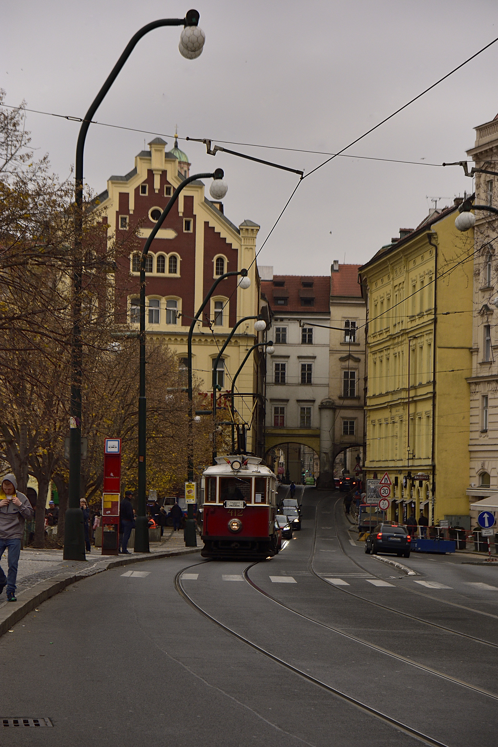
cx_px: 249
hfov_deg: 13.0
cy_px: 374
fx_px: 2179
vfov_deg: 19.5
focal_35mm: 105
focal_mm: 70
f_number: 4
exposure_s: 1/1250
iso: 400
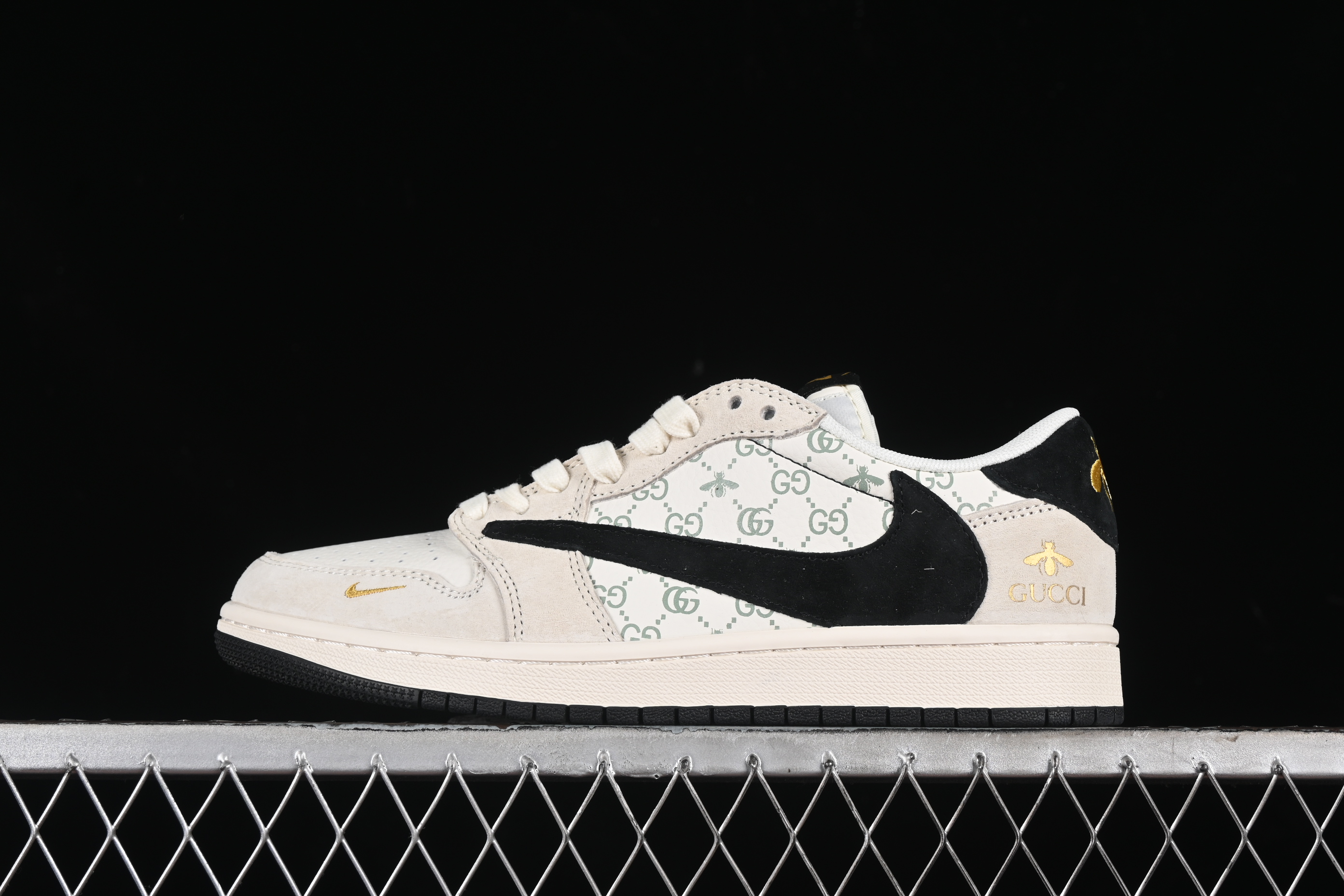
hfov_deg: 27.0
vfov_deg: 18.2
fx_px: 2800
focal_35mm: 75
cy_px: 448
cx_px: 672
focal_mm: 50
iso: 160
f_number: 8
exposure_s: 1/80
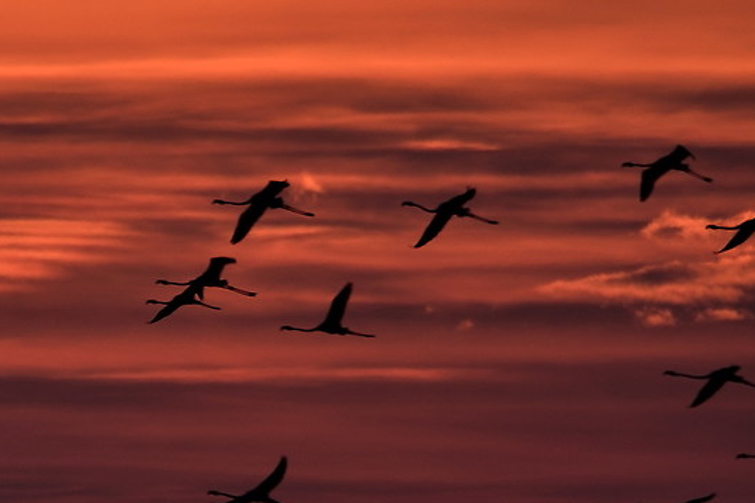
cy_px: 305
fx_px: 42214
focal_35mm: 2013
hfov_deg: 1.0
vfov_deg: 0.7
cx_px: -75
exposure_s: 1/200
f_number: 5.6
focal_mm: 600
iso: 125
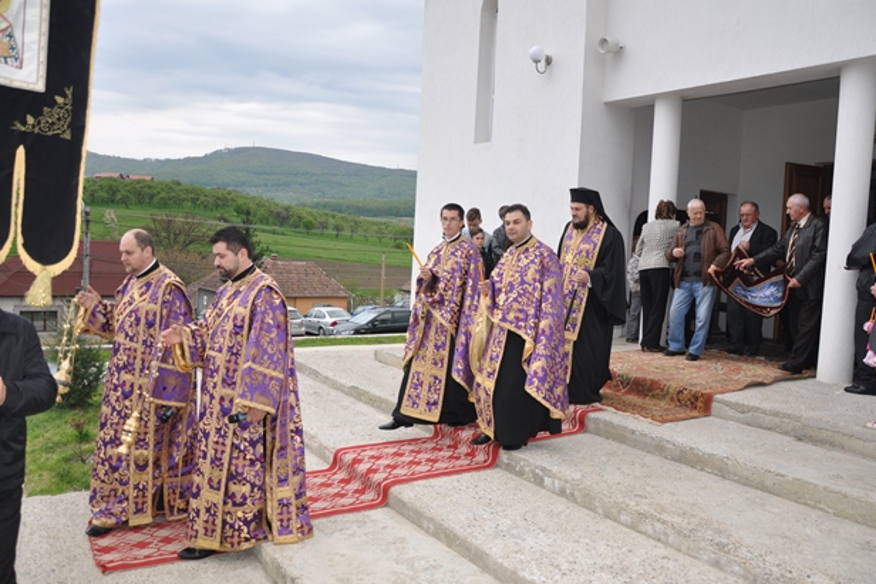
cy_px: 298
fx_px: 681
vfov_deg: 46.4
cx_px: 447
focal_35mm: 28
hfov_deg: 65.5
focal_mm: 18
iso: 400
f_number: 3.5
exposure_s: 1/200
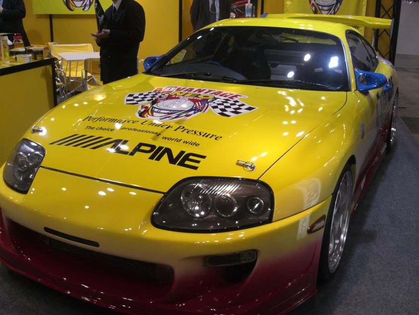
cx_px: 210
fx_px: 460
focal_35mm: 38
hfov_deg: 49.0
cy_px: 158
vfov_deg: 37.7
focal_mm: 6.3
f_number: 3.1
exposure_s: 1/100
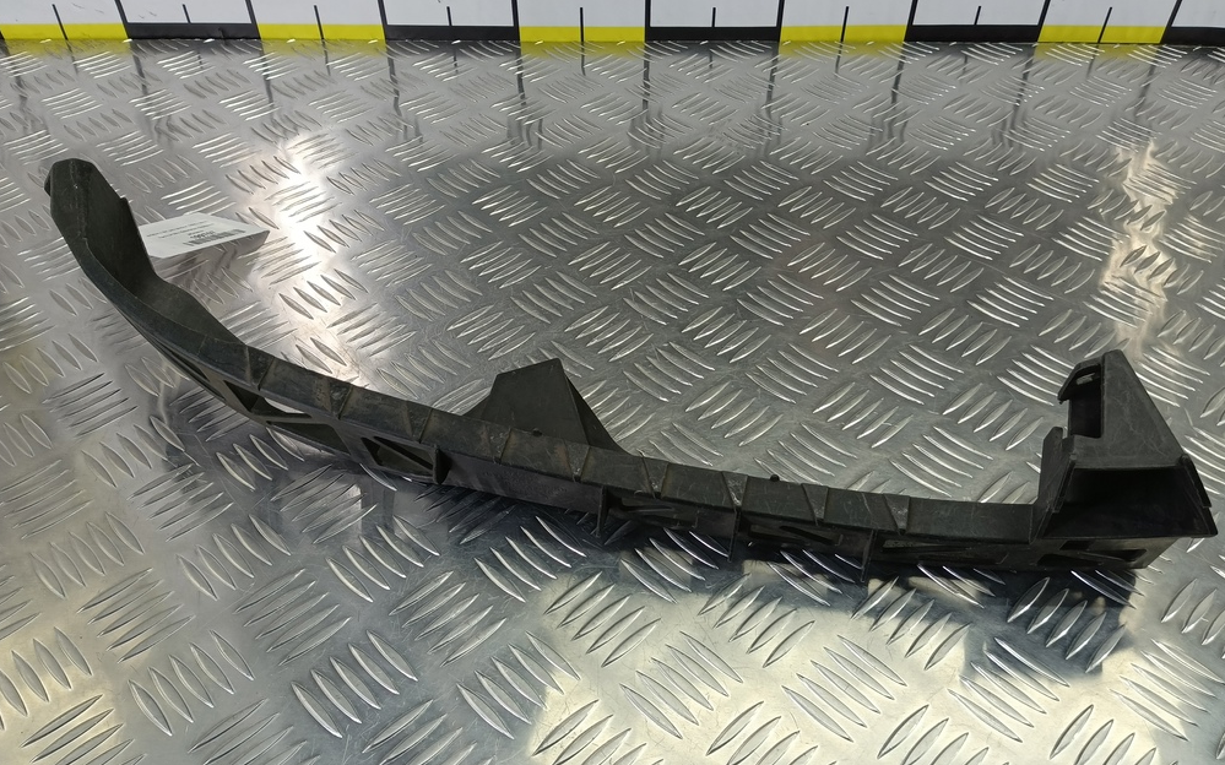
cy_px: 387
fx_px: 834
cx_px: 624
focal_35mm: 25
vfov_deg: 49.3
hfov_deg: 72.5
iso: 90
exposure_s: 1/50
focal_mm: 4.11
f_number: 1.6
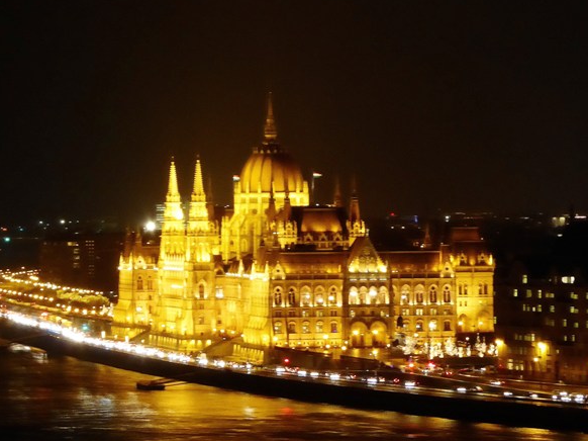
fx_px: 2802
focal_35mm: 165
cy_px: 232
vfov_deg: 9.0
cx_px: 289
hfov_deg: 12.0
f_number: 5.3
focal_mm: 24.2
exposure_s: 1/4
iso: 800
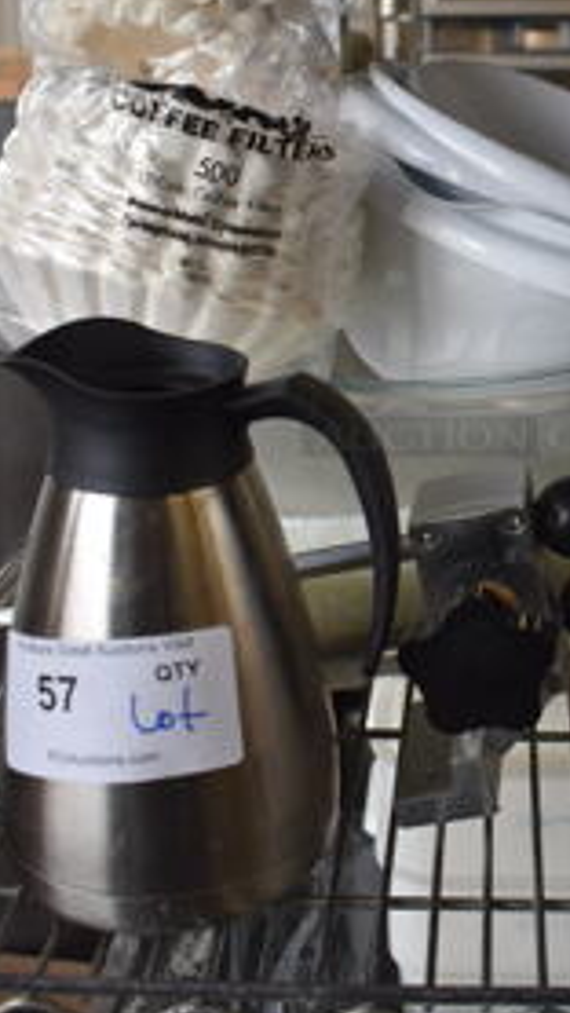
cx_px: 515
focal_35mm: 49
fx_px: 1315
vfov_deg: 41.7
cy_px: 357
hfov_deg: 23.8
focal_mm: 18
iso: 640
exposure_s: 1/250
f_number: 3.5
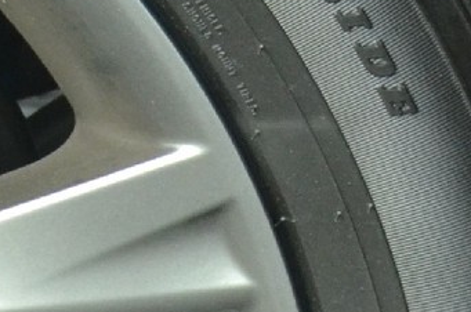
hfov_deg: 2.3
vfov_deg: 1.5
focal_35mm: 901
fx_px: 11766
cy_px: -313
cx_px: -341
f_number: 5
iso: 1100
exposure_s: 1/500
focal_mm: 82
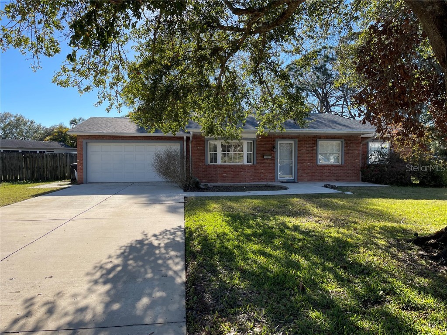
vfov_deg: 53.1
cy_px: 168
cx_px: 224
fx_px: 336
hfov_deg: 67.3
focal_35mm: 26
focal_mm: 5.1
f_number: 1.6
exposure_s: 1/1575
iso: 32
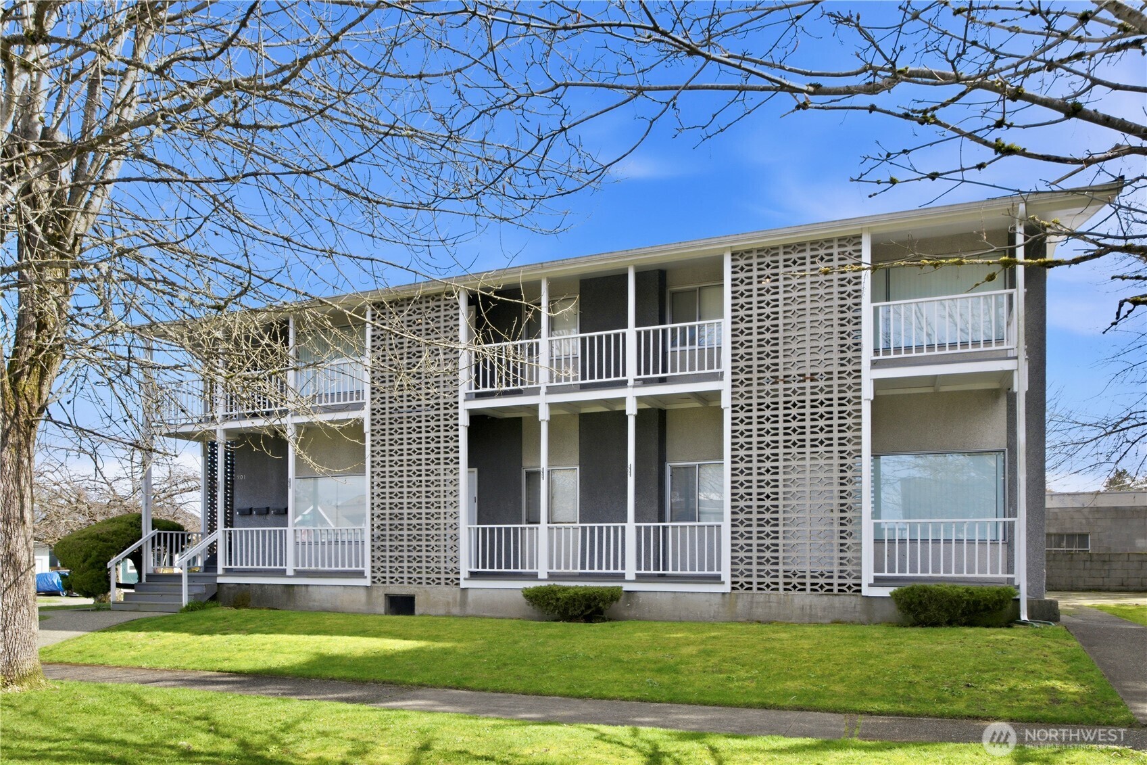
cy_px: 382
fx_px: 733
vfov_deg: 55.1
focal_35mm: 23
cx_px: 574
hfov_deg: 76.1
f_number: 9
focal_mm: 23
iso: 400
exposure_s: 1/320
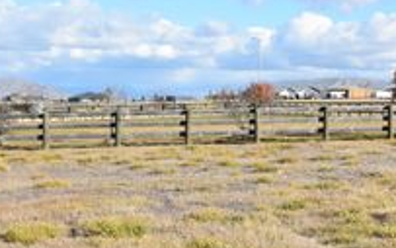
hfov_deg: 24.0
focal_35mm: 85
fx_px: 918
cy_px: 108
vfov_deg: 15.4
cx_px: 310
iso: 200
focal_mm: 24
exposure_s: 1/400
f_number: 10
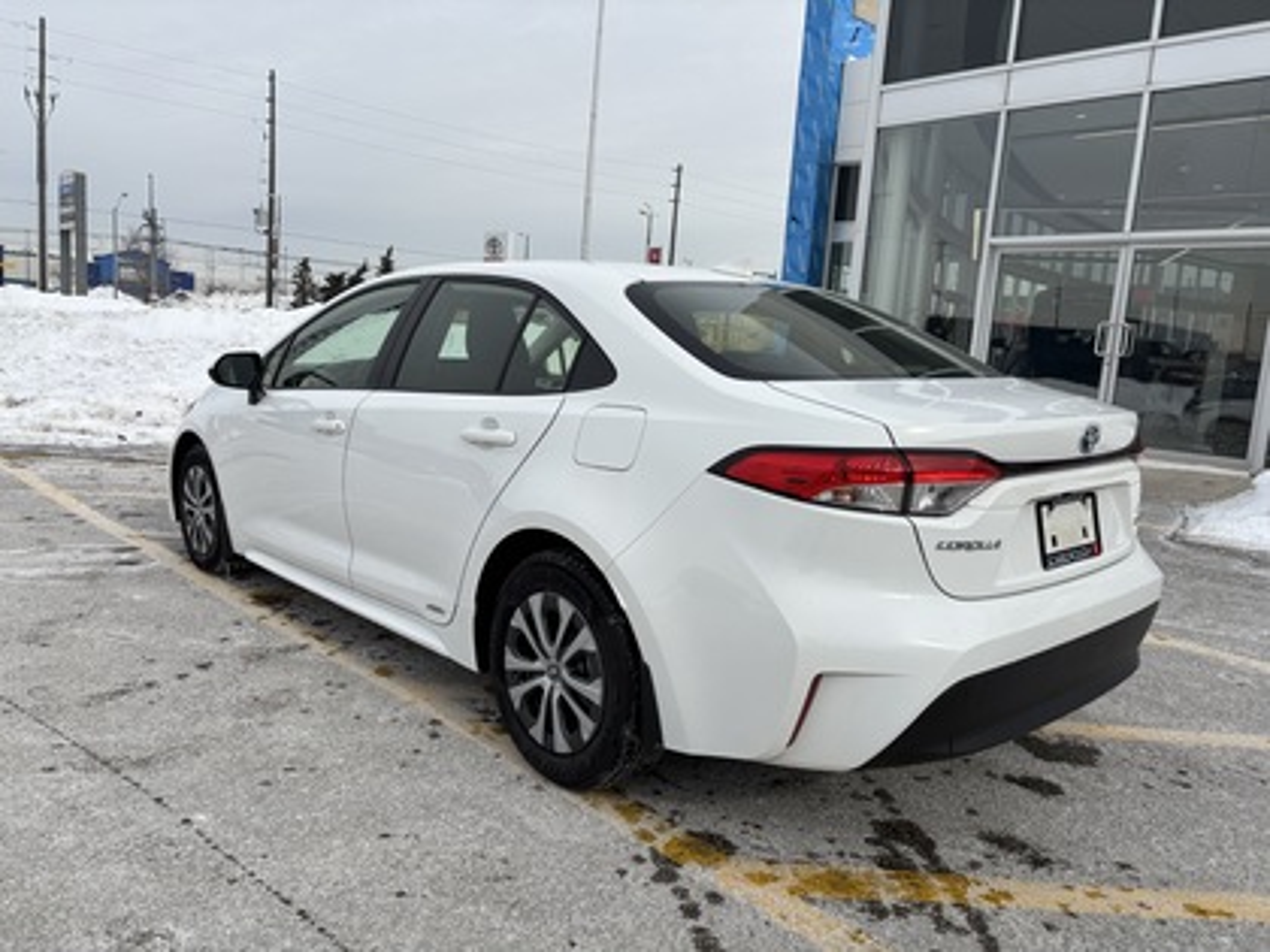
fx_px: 954
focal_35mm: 26
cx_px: 635
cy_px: 476
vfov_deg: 53.1
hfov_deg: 67.3
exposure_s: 1/5348
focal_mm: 5.96
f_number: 1.6
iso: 50
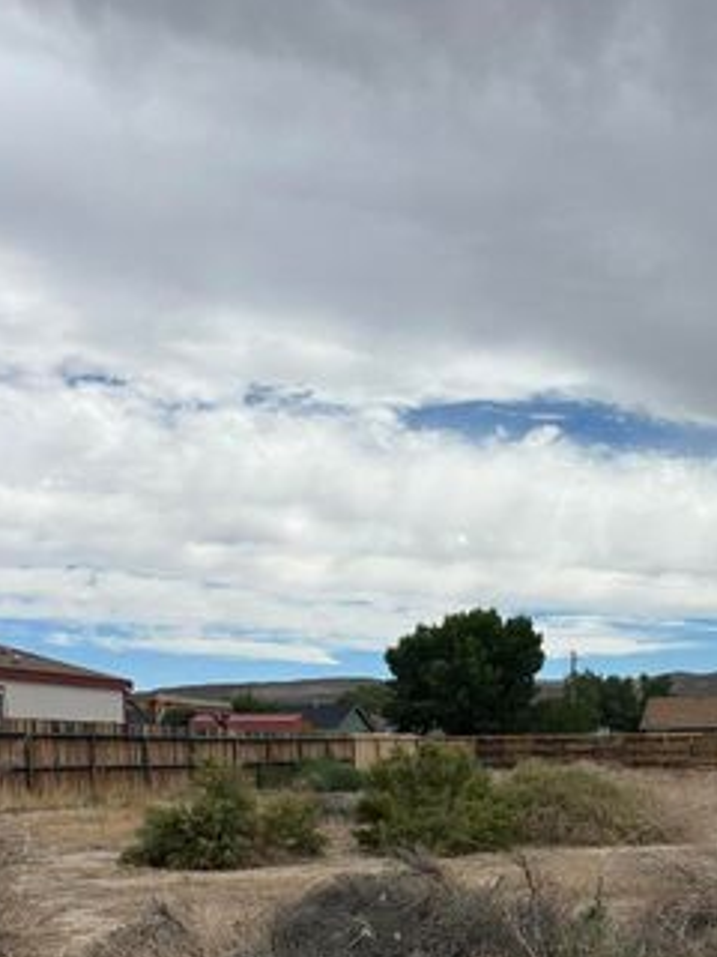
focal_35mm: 50
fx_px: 1381
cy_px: 869
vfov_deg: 35.8
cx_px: 523
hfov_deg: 28.7
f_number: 1.78
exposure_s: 1/7576
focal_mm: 6.86
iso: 80
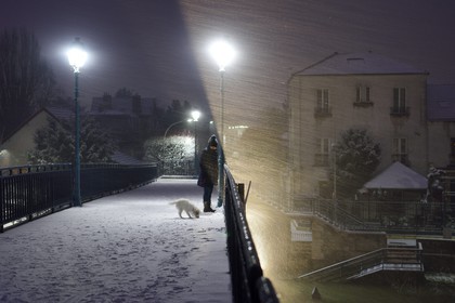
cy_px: 152
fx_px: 733
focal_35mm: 58
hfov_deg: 34.5
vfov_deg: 23.4
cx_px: 228
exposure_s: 1/13
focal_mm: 58
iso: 800
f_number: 3.5
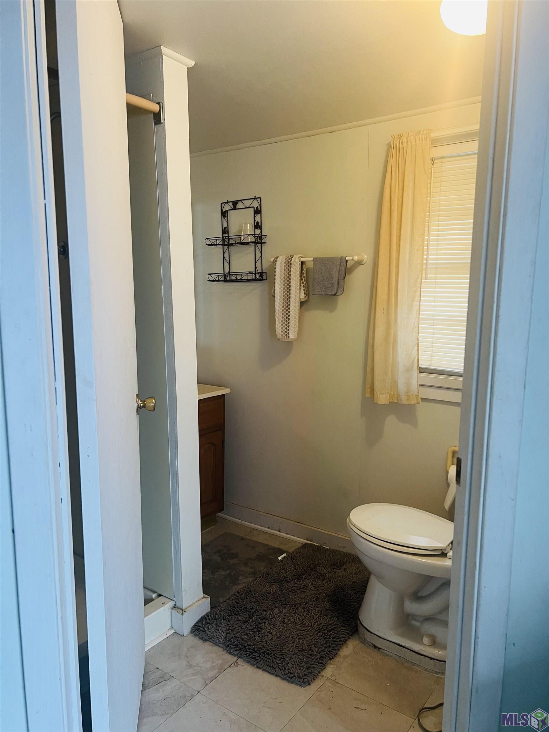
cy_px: 366
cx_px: 274
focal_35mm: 26
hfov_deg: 53.1
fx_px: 550
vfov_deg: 67.3
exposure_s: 1/60
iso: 125
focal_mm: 5.7
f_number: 1.5
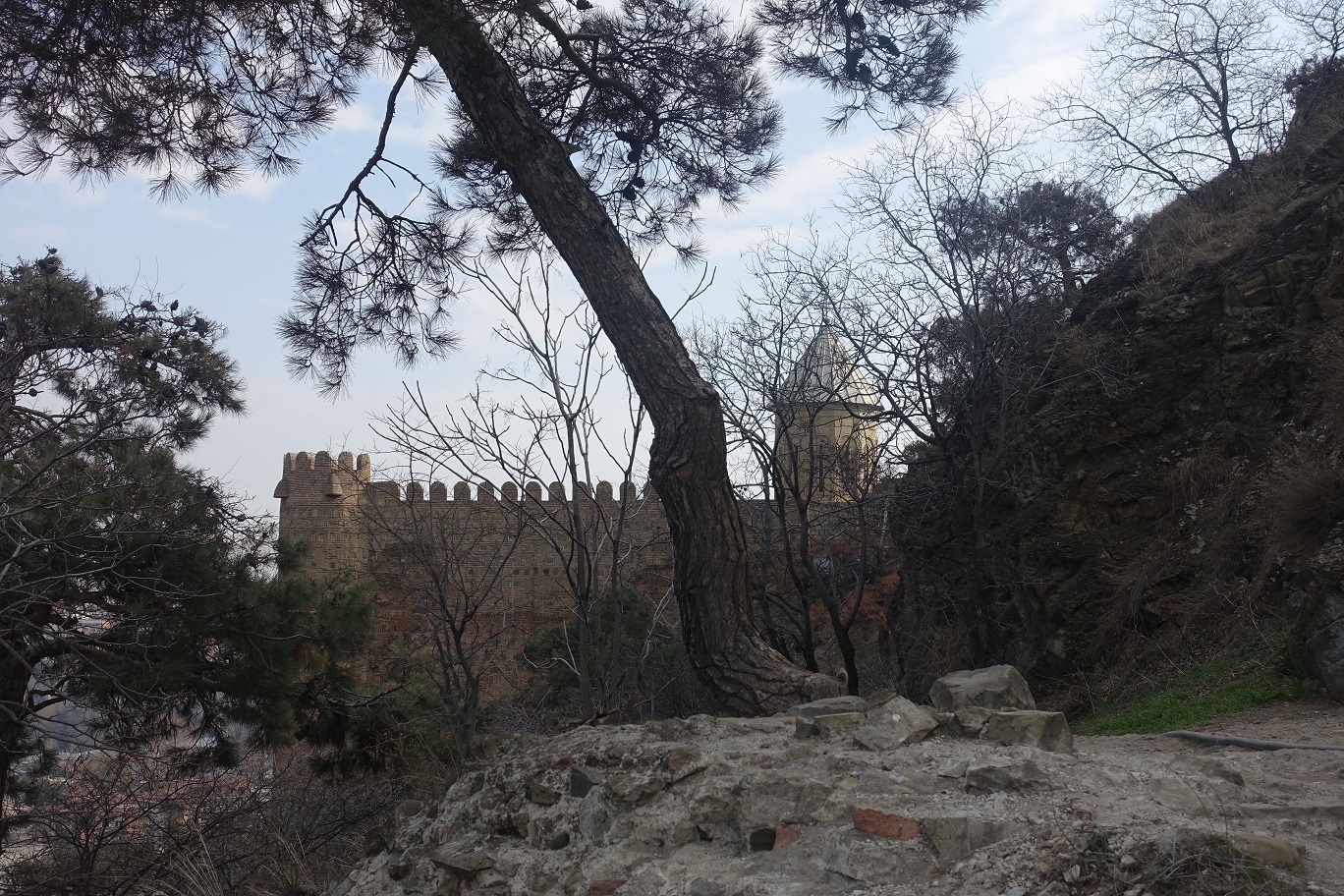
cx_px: 672
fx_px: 1643
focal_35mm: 44
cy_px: 448
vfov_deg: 30.5
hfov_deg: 44.5
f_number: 4
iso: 125
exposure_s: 1/800
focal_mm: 16.17
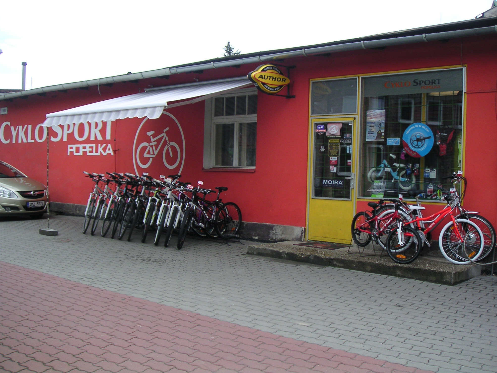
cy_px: 184
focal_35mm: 39
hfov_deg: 47.9
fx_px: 560
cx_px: 250
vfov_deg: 36.8
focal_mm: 6
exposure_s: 1/350
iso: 50
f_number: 2.8
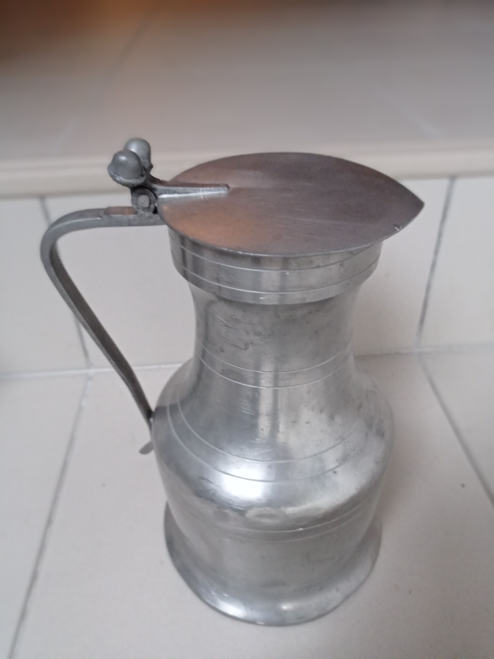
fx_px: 533
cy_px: 330
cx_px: 247
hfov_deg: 49.7
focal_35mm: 28
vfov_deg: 63.4
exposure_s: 1/25
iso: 744
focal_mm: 4.7
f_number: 1.79
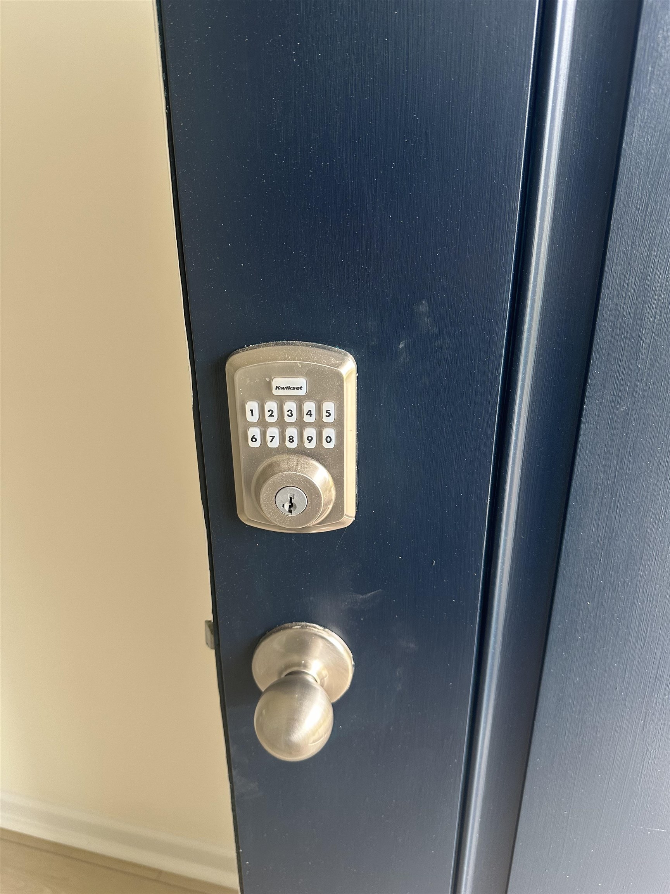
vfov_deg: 71.6
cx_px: 335
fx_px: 619
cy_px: 447
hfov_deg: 56.8
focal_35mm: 24
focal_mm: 6.86
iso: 200
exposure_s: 1/121
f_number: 1.78
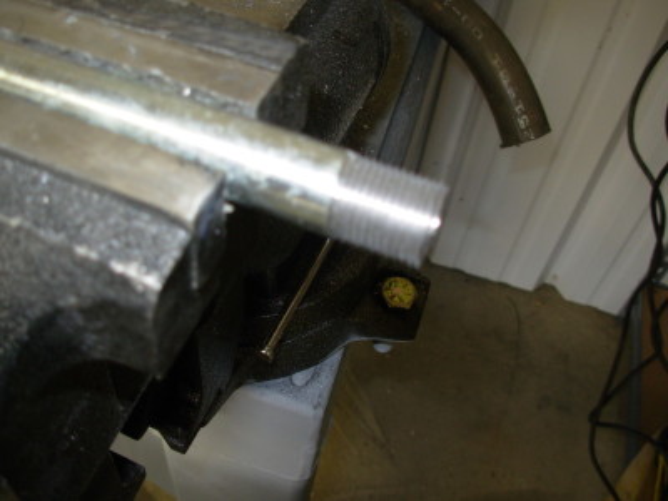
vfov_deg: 37.7
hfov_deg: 49.0
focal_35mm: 38
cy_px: 250
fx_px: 733
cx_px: 334
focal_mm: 6.3
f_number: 2.9
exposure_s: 1/32
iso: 50
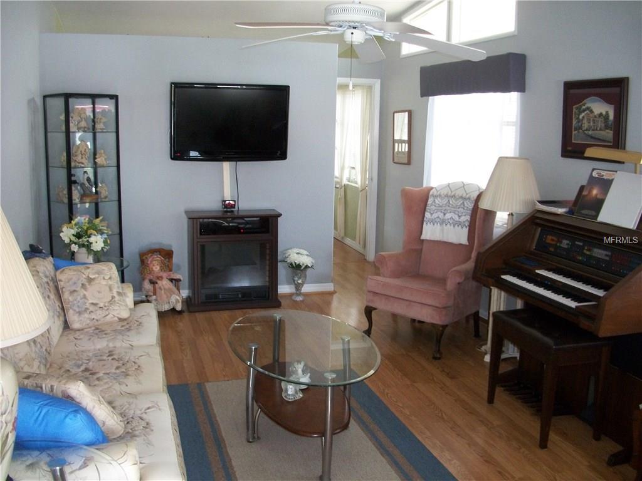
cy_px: 240
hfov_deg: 52.6
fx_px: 649
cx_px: 321
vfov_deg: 40.7
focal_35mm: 35
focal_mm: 6.3
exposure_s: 1/40
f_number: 3.1
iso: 320
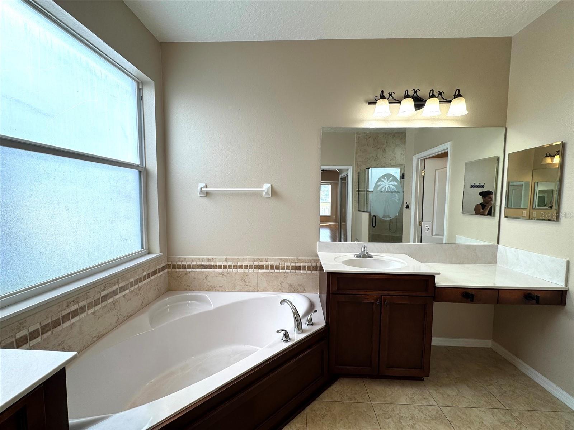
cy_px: 215
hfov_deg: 102.1
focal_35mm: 14
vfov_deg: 85.7
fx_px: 232
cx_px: 287
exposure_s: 1/120
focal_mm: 2.22
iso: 50
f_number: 2.2
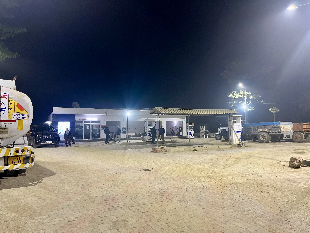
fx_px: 233
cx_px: 155
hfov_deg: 67.3
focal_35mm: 26
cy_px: 116
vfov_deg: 53.1
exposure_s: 1/50
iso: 400
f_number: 1.6
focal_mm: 5.1
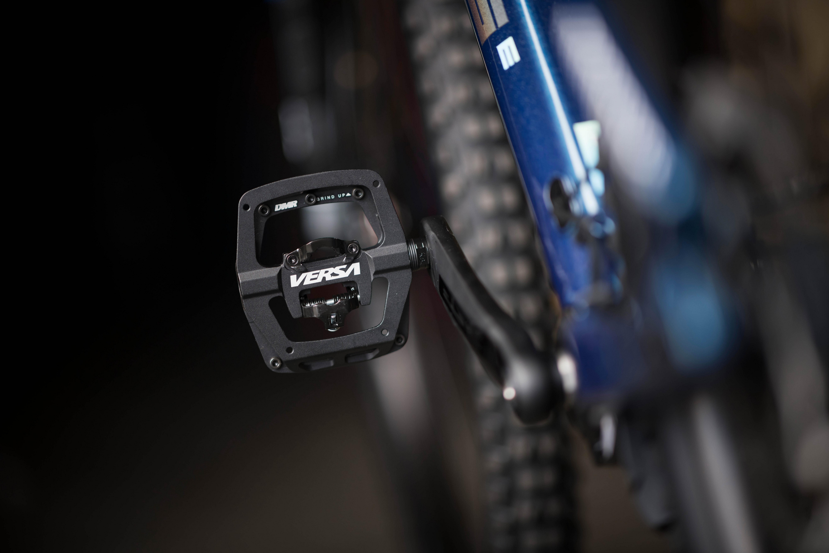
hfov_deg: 19.5
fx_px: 2418
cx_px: 414
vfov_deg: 13.0
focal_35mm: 105
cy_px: 276
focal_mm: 105
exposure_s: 1/1000
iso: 250
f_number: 1.4
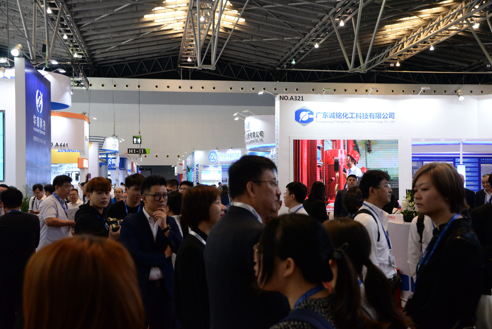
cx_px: 246
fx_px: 602
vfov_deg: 30.5
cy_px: 164
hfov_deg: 44.5
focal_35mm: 44
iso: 3200
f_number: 5.6
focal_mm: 44
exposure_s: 1/320
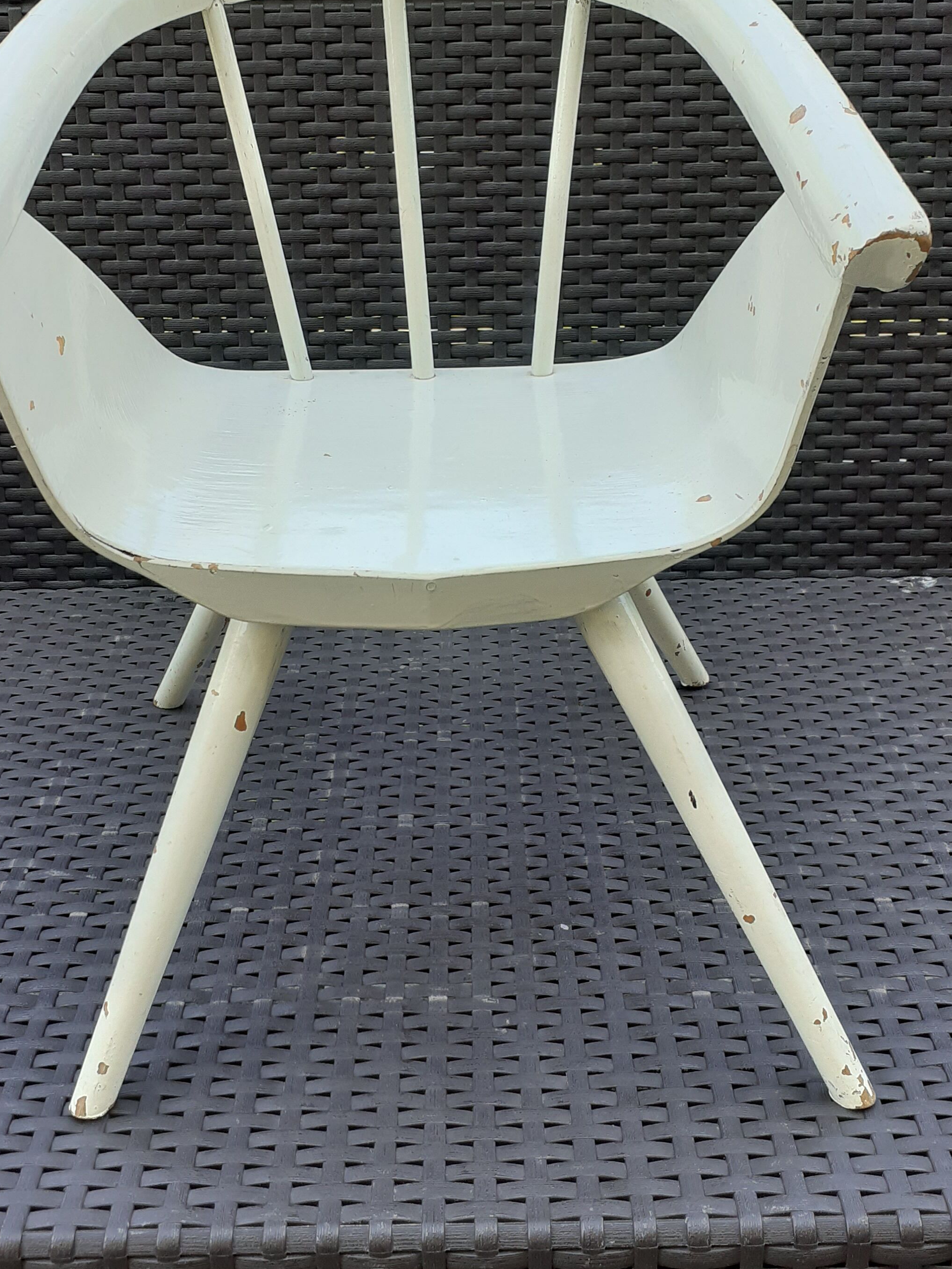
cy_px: 518
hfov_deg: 35.1
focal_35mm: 41
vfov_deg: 45.6
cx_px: 492
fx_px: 1503
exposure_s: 1/289
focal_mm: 3.6
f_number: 1.9
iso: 40
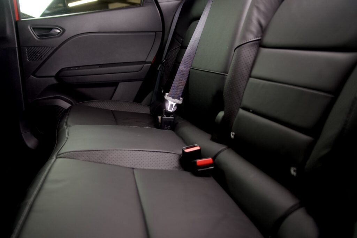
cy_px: 119
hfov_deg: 73.7
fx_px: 238
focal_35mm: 24
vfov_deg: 53.2
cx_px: 178
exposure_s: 1/30
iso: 1250
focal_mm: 24
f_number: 2.8
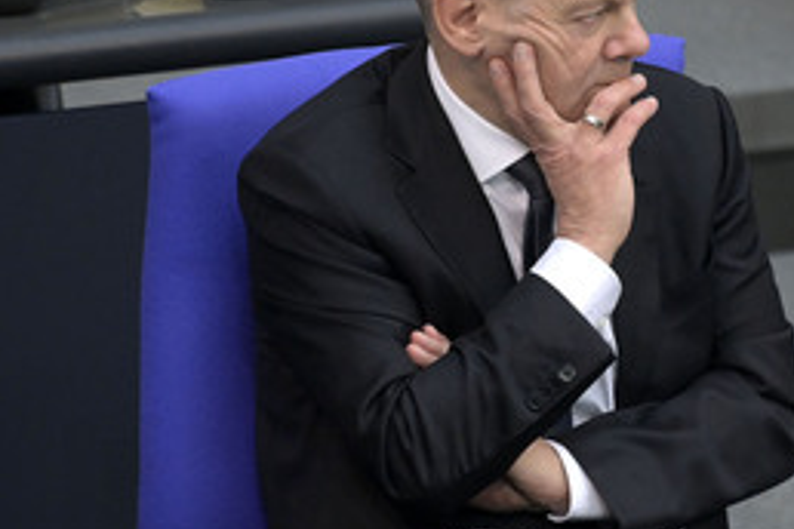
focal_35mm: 733
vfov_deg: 1.9
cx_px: 592
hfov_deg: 2.8
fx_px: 16165
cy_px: 221
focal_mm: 420
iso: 6400
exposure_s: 1/400
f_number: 6.3
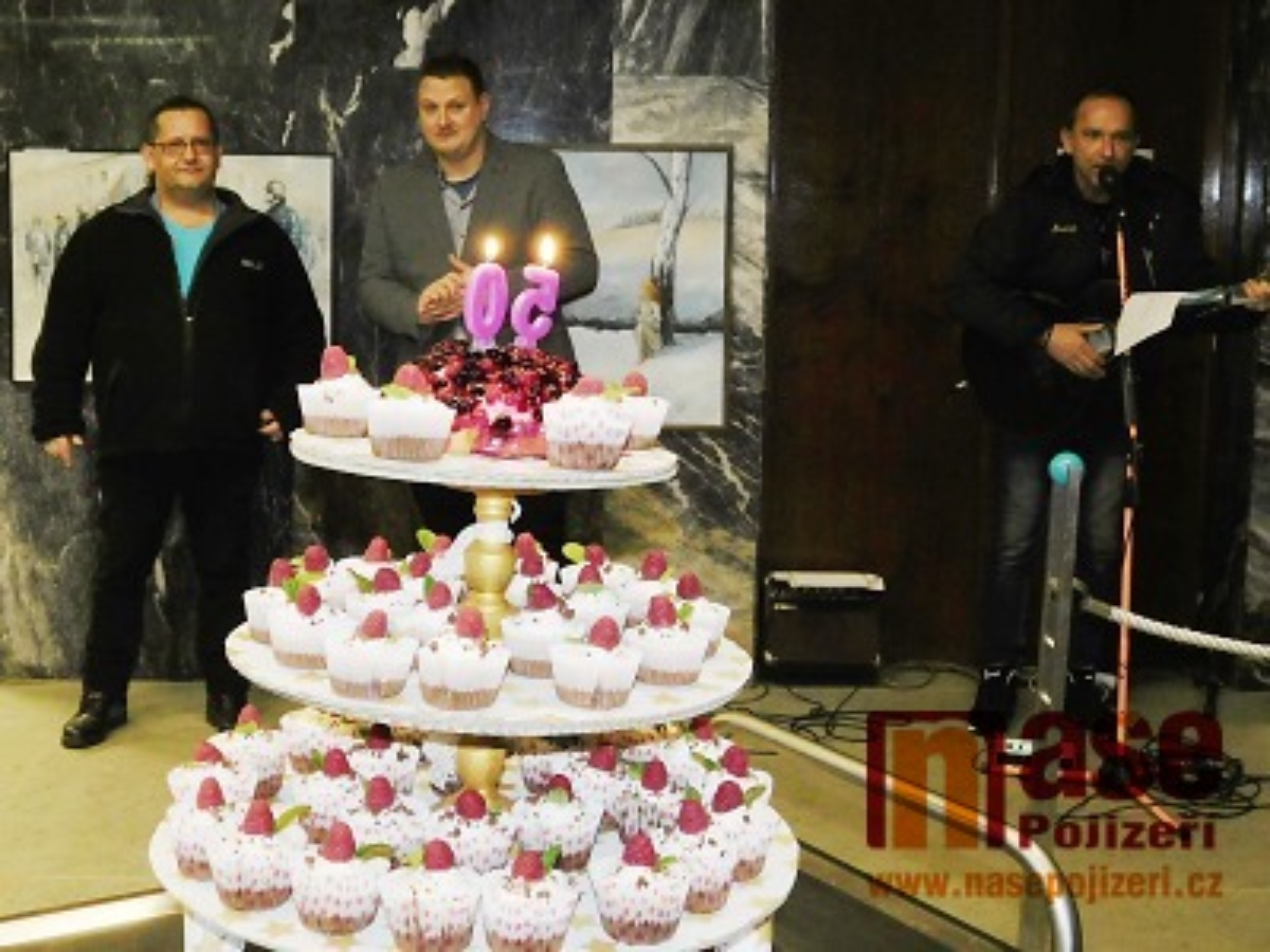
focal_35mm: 40
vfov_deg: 36.0
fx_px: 1468
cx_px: 635
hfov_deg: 46.8
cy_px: 476
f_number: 3.6
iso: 200
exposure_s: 1/30
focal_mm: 7.1
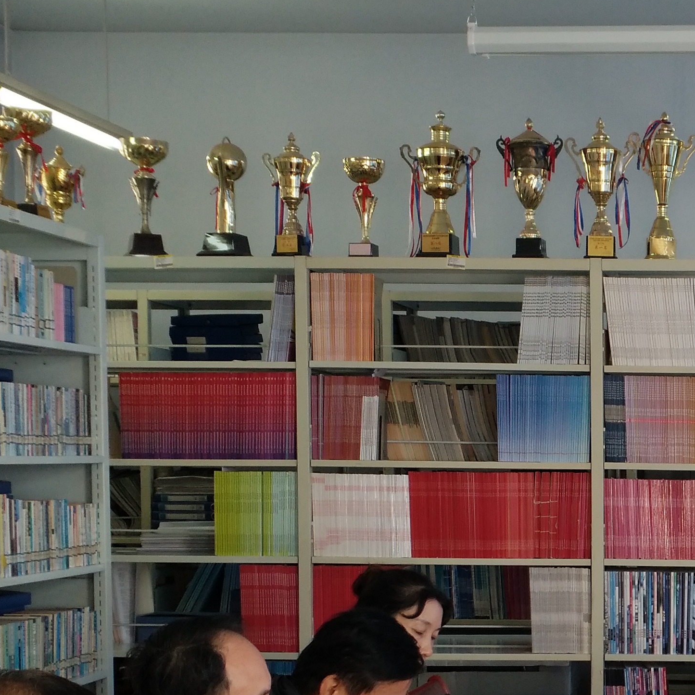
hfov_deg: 25.8
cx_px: 752
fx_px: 1408
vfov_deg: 27.2
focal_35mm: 62
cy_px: 550
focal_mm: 3.79
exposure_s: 1/50
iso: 105
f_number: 2
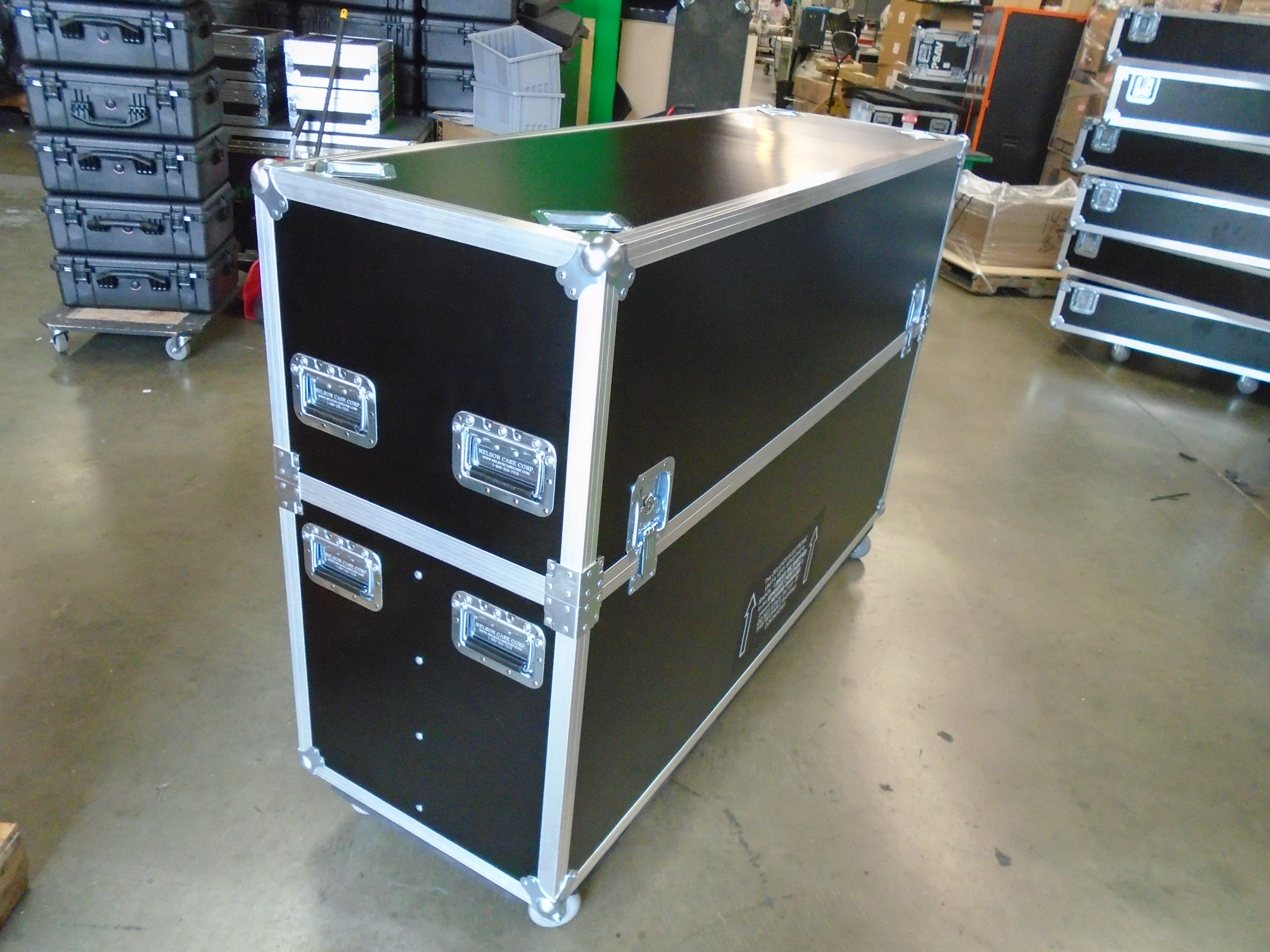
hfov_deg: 67.3
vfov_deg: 53.1
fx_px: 954
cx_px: 635
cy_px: 476
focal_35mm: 26
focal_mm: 4.6
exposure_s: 1/60
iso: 640
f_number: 3.2
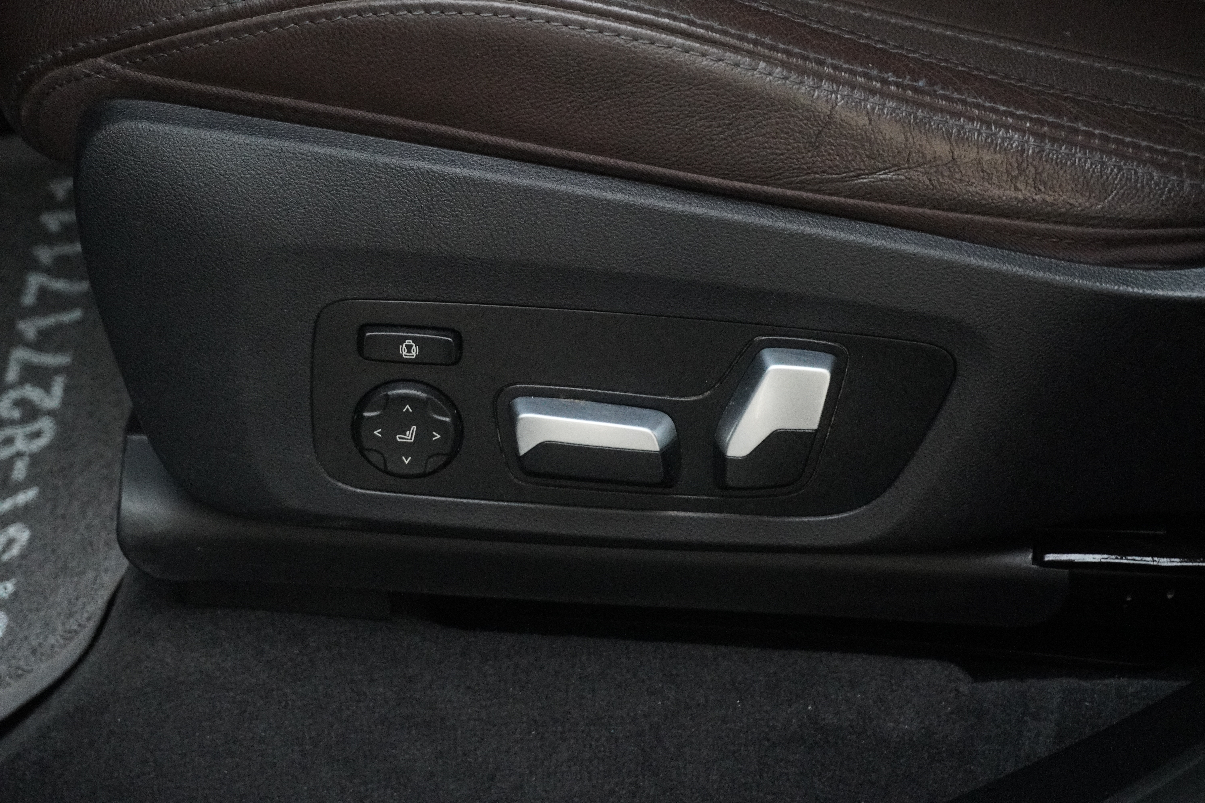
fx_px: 2510
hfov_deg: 27.0
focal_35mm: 75
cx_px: 602
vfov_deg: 18.2
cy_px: 402
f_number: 6.3
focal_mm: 50
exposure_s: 1/80
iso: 6400
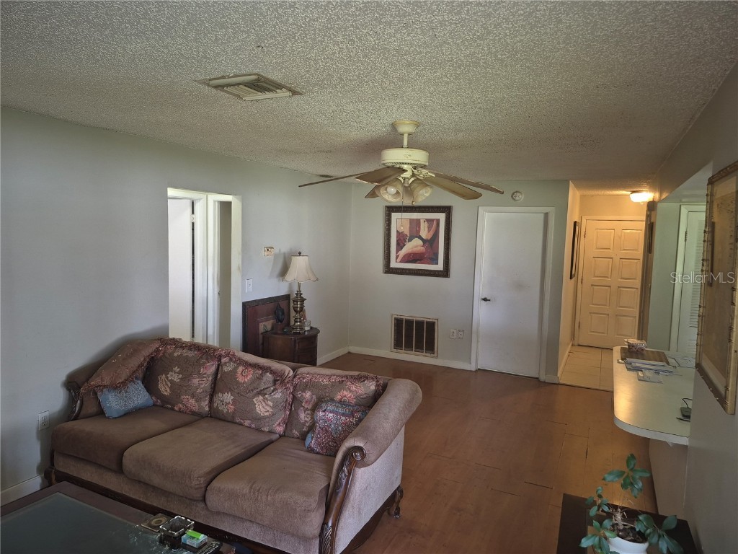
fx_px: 490
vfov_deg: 58.9
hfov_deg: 73.9
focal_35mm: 23
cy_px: 277
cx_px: 369
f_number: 1.8
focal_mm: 5.4
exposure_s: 1/24
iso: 100
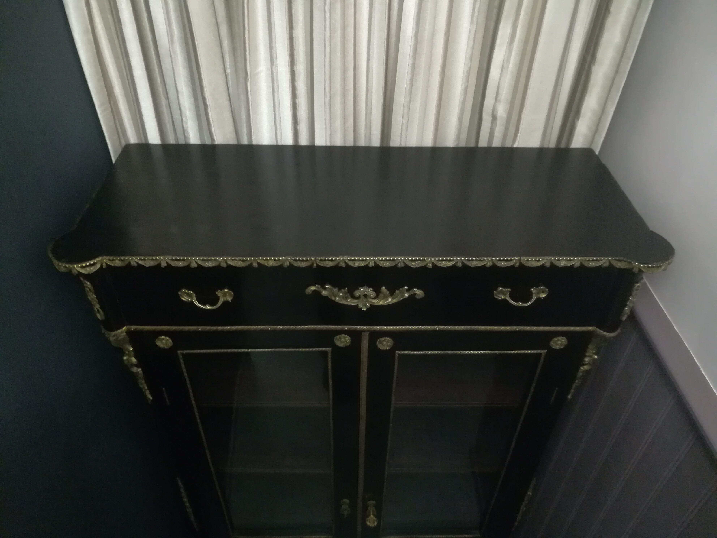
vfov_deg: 53.1
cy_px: 269
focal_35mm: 26
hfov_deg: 67.3
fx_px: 539
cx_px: 358
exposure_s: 1/14.3
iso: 640
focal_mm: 3.83
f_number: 2.2
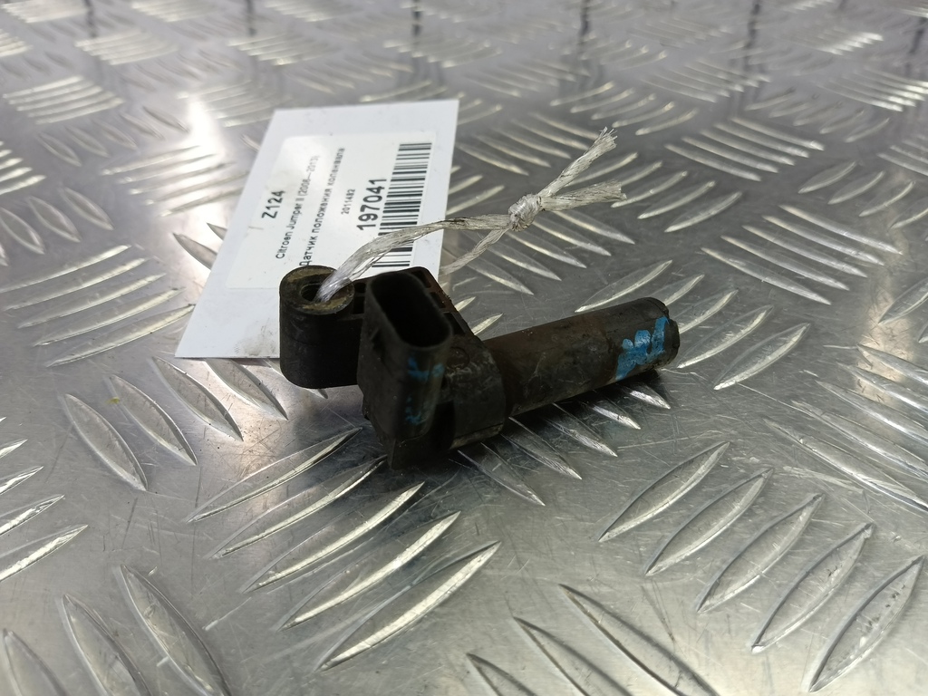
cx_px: 464
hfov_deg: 73.9
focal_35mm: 23
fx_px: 617
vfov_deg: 58.9
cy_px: 348
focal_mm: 4.11
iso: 116
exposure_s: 1/50
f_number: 1.6
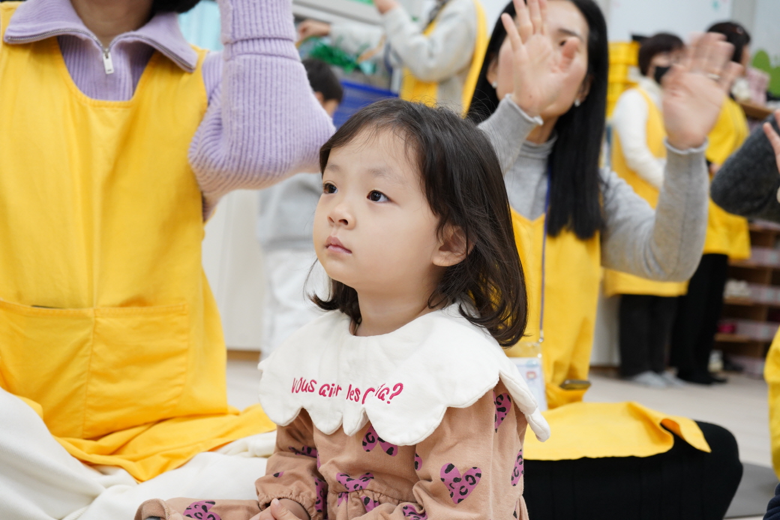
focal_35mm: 60
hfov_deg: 33.4
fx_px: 1300
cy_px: 260
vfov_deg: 22.6
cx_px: 390
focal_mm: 60
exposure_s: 1/60
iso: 2500
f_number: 6.3
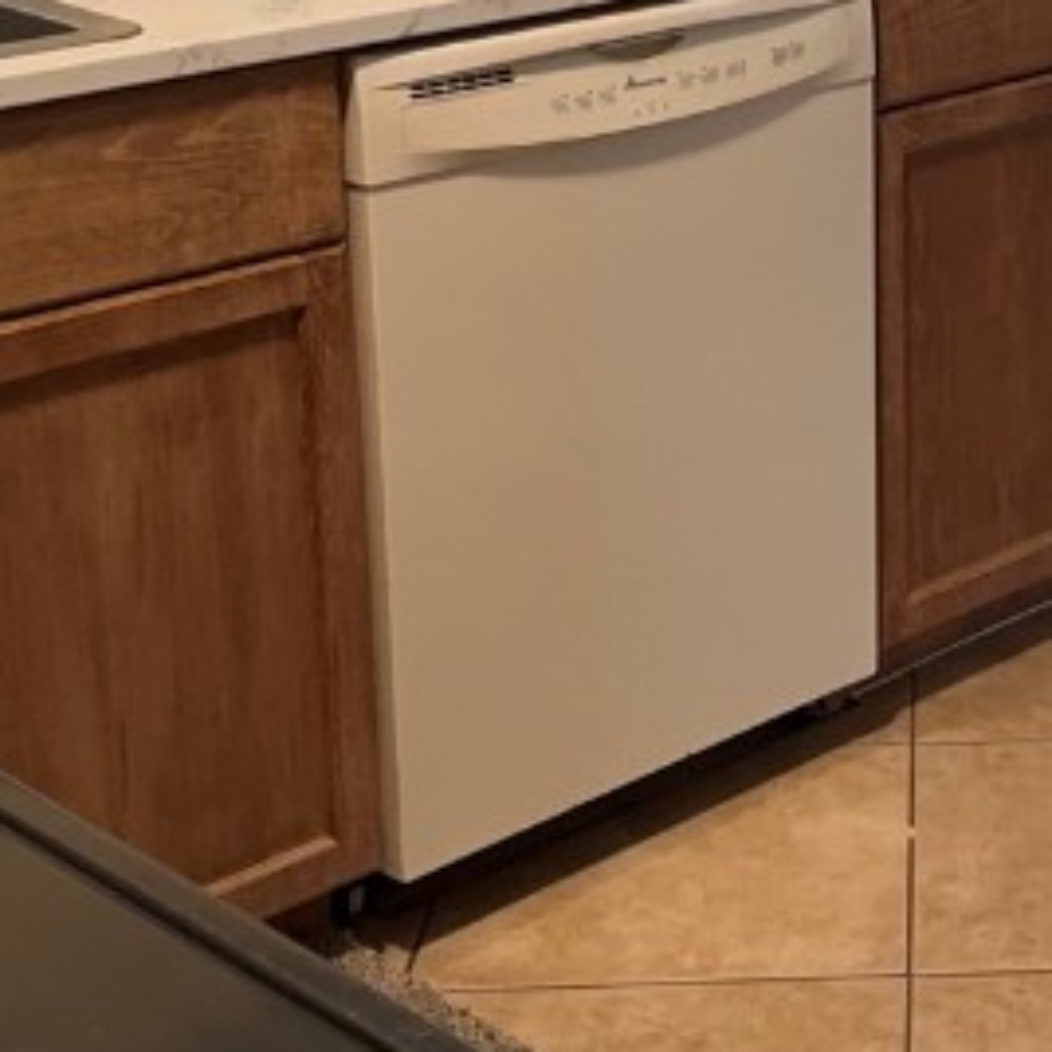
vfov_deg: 21.1
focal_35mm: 81
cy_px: 184
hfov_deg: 20.5
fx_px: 2785
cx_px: 1115
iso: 320
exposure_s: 1/60
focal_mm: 6.86
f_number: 1.78
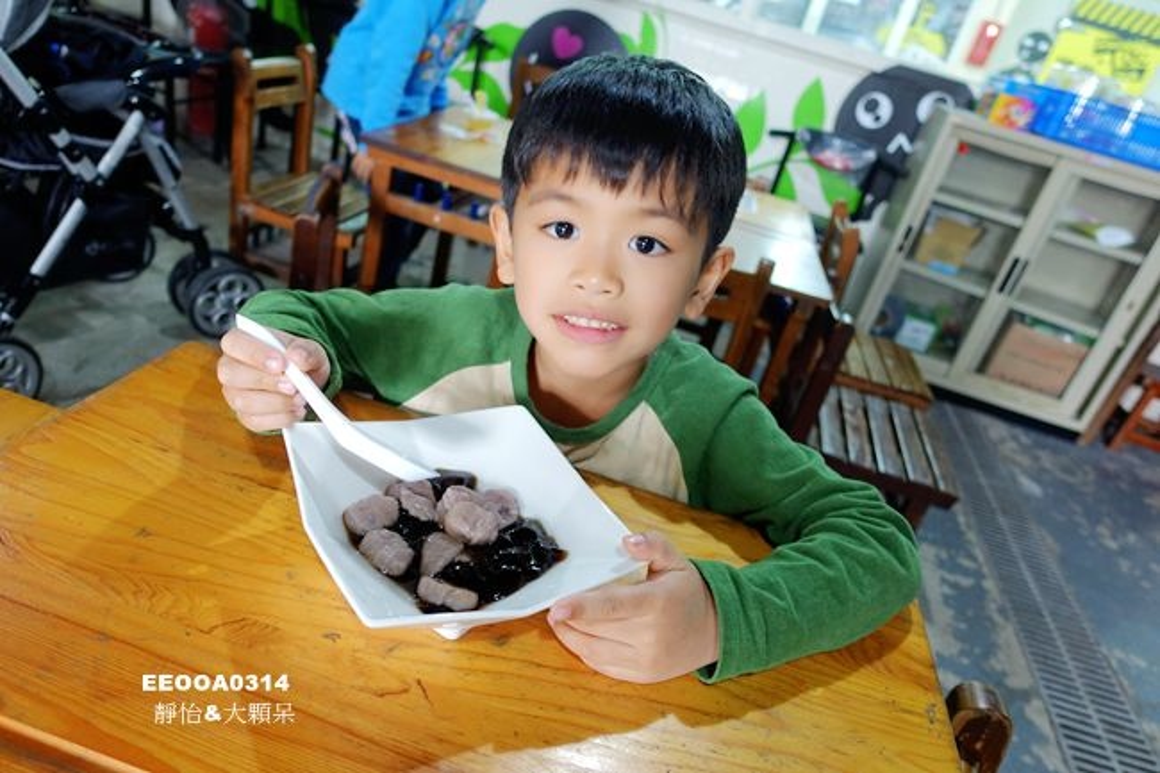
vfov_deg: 53.1
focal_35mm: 24
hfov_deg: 73.8
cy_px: 386
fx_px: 773
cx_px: 580
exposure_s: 1/30
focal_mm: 8.8
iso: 400
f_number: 1.8
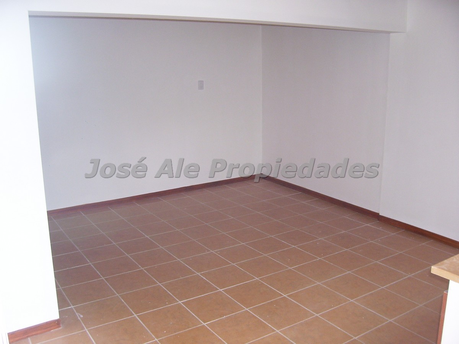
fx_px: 451
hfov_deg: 54.0
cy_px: 172
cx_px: 230
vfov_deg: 41.8
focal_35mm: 34
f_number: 2.7
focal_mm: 5.6
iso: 125
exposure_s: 1/60
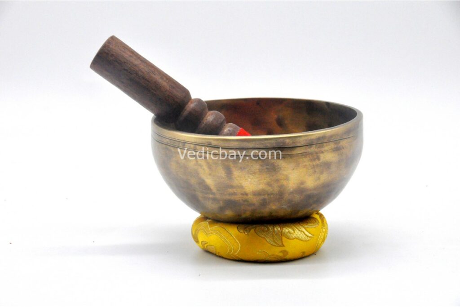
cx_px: 230
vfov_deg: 11.1
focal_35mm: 123
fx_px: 1572
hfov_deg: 16.7
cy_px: 154
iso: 3200
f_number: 11
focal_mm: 82
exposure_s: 1/500
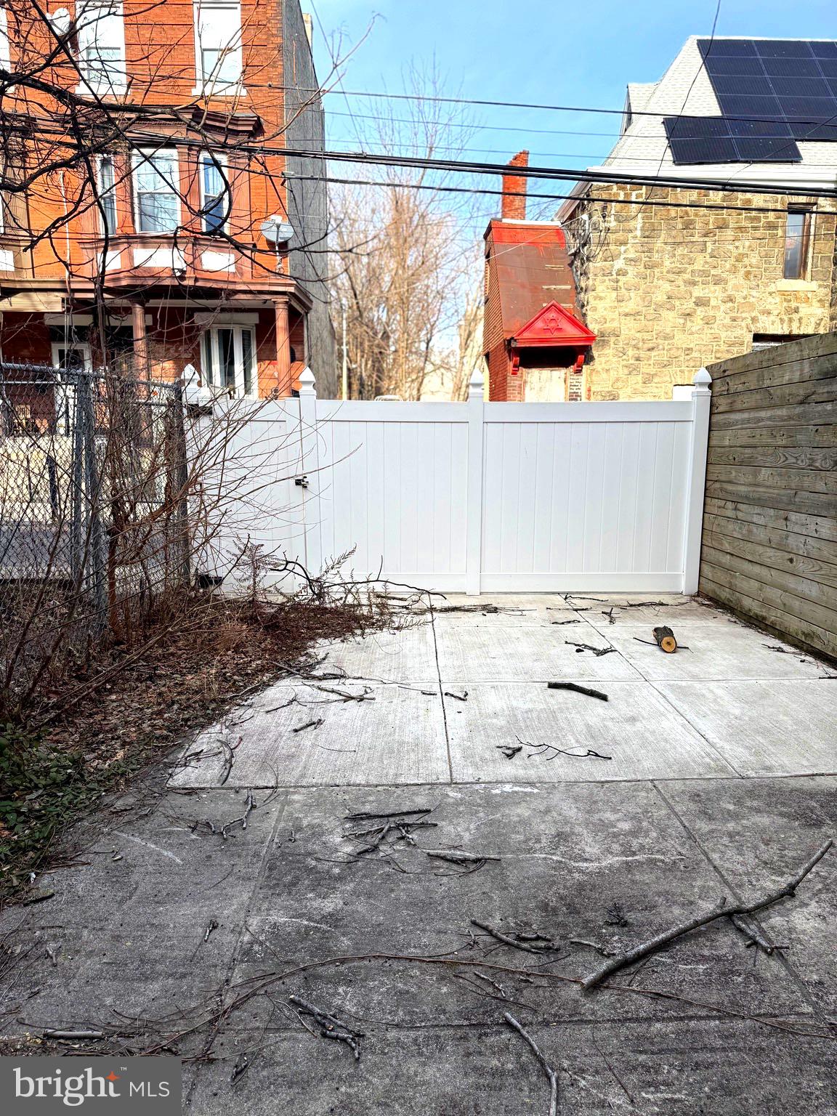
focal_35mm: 24
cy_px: 558
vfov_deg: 71.6
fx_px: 774
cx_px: 418
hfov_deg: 56.8
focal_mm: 6.76
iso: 80
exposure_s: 1/1901
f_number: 1.78
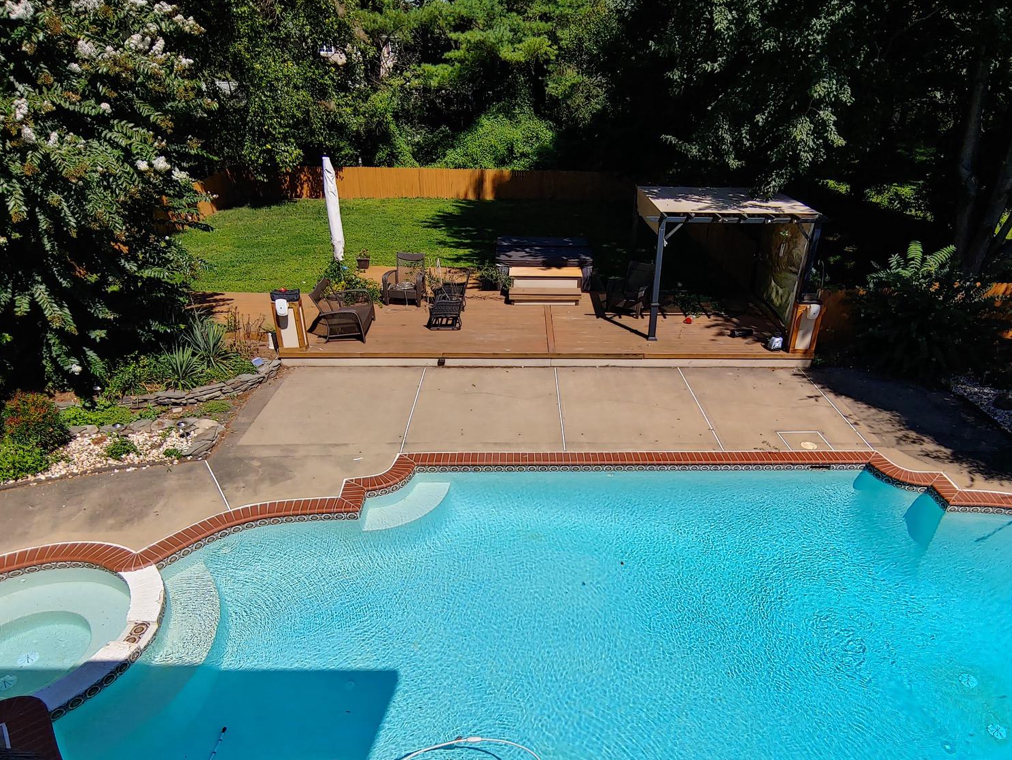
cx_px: 545
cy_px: 476
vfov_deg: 60.3
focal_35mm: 22
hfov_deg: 76.3
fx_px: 643
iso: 50
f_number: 1.9
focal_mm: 2.18
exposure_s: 1/2174
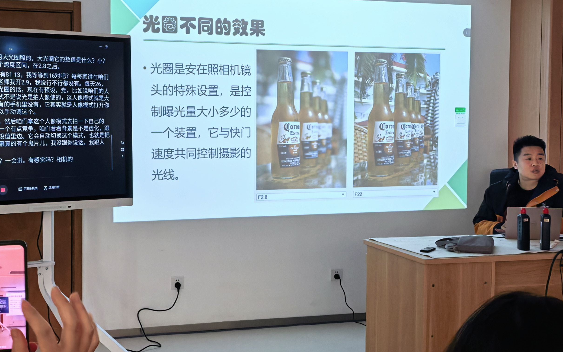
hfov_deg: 34.5
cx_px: 242
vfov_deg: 22.0
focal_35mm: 59
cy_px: 137
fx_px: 905
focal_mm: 8.5
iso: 250
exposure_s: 1/60
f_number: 4
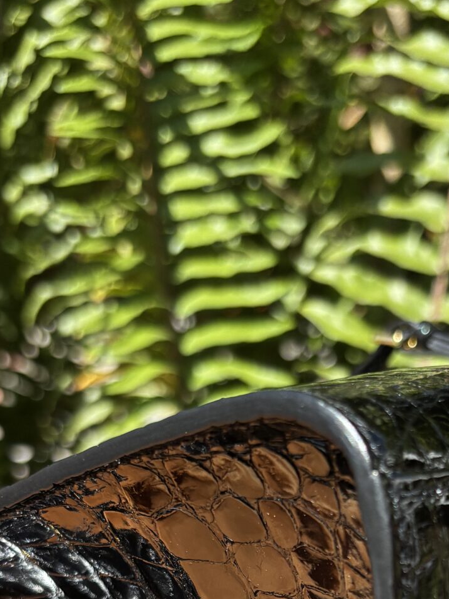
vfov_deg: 25.6
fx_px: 1211
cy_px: 670
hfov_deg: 20.9
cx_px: 331
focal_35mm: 70
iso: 50
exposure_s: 1/2571
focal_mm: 5.96
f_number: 1.6
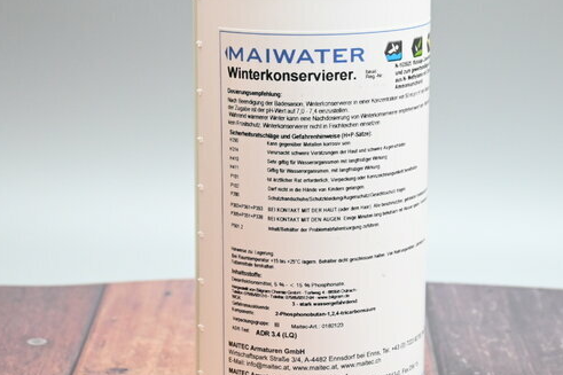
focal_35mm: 110
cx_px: 342
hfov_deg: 18.6
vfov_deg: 12.4
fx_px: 1720
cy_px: 129
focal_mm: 36
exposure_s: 1/60
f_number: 5.3
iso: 1250
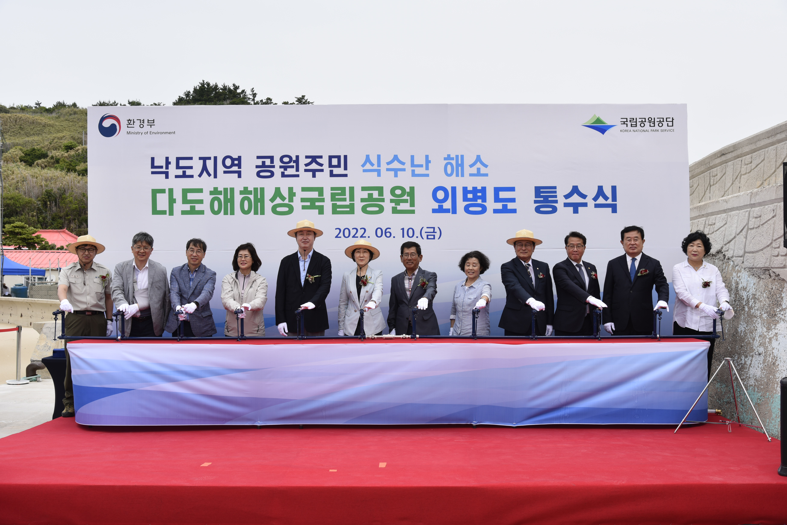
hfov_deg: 50.7
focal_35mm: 38
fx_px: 831
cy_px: 262
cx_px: 394
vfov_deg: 35.1
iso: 64
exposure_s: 1/125
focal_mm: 38
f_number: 8
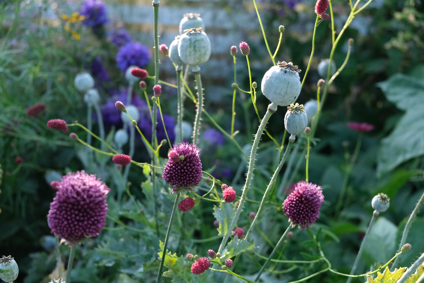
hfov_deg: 46.4
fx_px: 495
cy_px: 142
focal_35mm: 42
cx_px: 212
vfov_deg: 31.9
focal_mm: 27.7
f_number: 3.2
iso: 3200
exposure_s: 1/4000
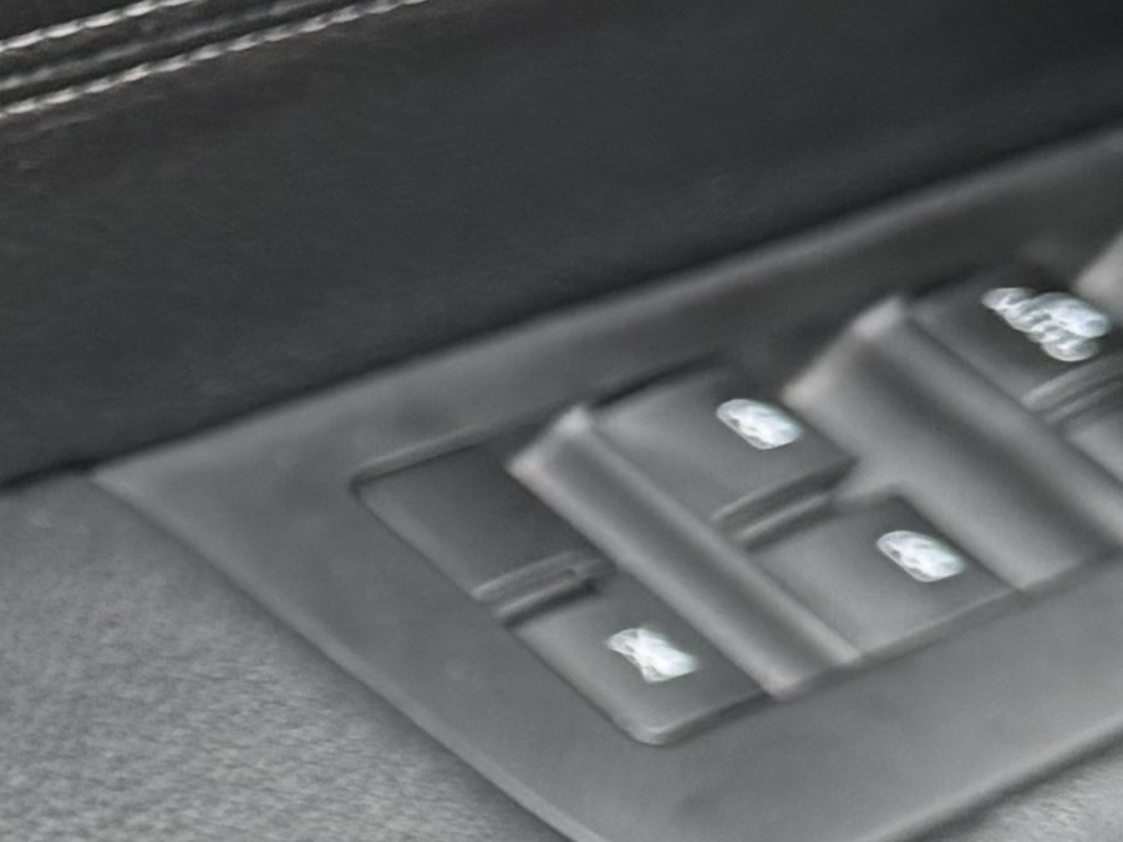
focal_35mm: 152
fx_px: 4930
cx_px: -1058
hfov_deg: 11.8
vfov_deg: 9.7
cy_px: 620
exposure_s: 1/121
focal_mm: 6.76
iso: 125
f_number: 1.78
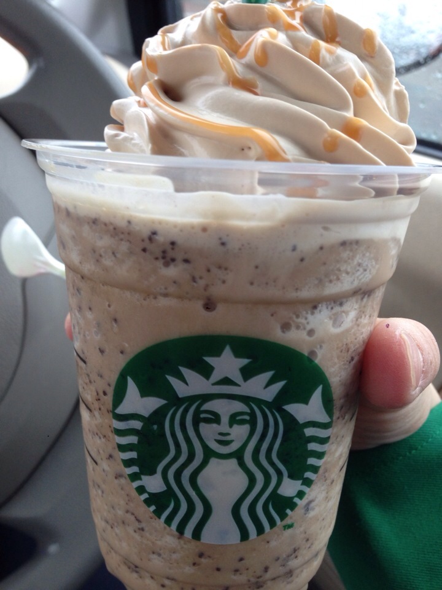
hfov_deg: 42.9
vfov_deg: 55.4
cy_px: 295
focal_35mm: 33
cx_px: 221
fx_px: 562
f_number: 2.4
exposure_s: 1/20
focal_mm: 4.12
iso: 80
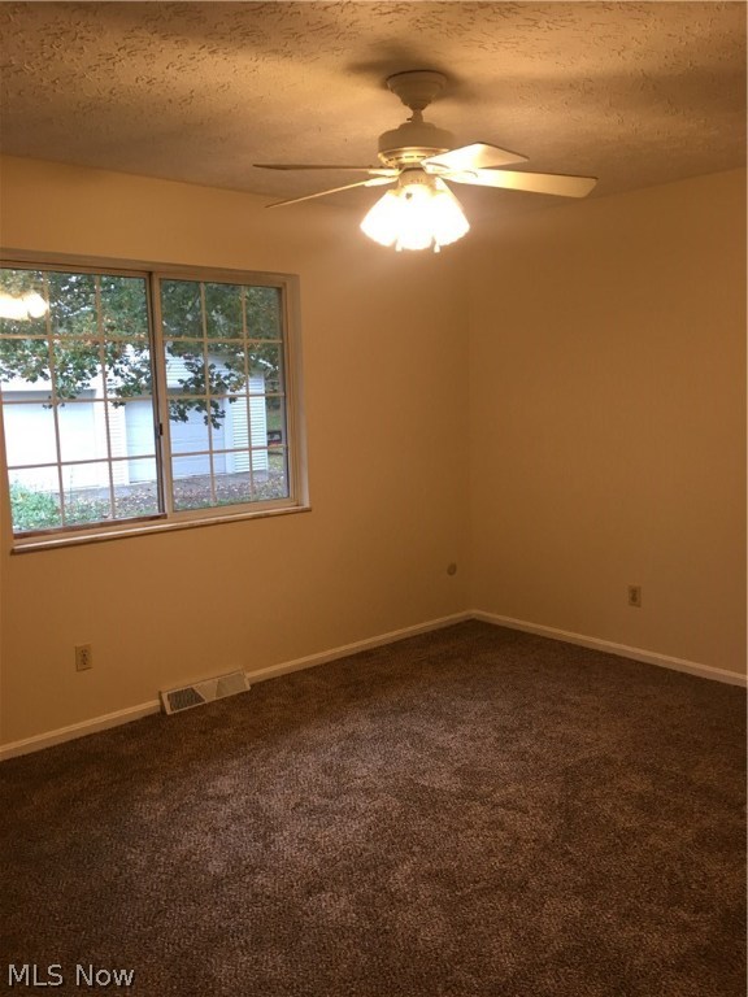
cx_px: 374
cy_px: 498
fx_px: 836
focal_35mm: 29
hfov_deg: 48.2
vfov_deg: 61.7
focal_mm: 4.15
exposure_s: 1/30
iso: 80
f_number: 2.2
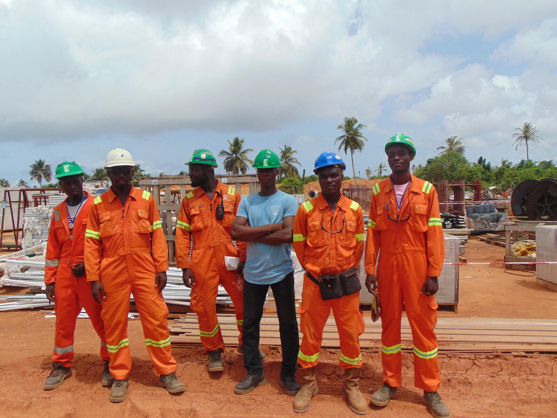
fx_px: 434
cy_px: 209
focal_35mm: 27
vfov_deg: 51.4
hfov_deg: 65.3
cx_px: 278
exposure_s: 1/320
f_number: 7.9
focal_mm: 4.9
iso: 80
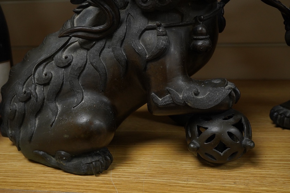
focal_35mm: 45
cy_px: 96
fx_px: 362
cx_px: 145
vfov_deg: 29.9
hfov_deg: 43.6
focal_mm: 30
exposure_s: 1/125
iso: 1250
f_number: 10
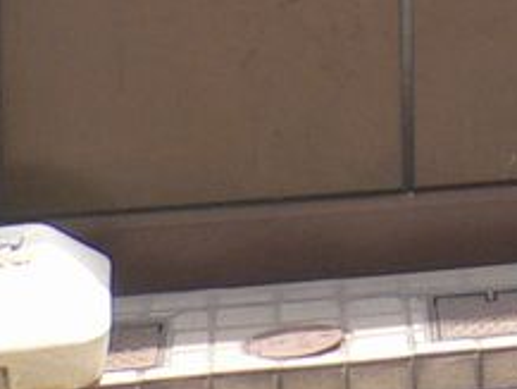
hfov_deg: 8.5
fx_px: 3078
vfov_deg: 6.7
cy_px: -656
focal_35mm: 206
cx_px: 1370
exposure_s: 1/160
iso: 80
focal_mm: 5.8
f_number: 2.8
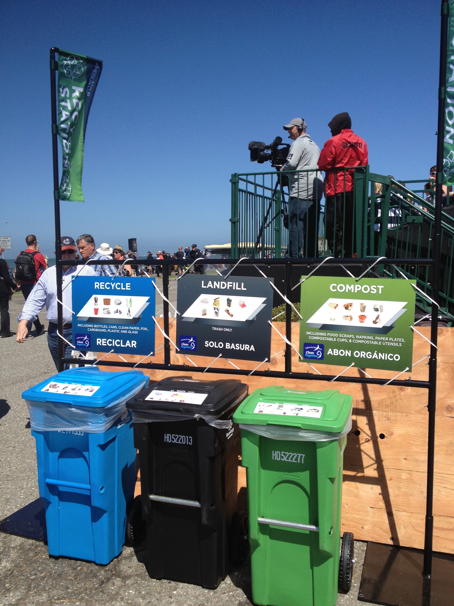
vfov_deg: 52.6
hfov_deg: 40.7
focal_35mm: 35
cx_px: 227
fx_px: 612
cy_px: 303
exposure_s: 1/1727
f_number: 2.4
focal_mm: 4.28
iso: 64
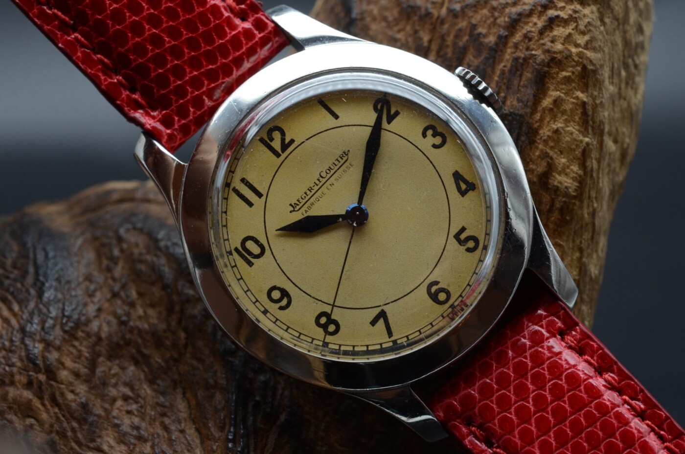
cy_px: 227
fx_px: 1709
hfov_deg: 22.7
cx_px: 342
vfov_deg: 15.1
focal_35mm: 90
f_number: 11
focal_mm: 60
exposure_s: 1/30
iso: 500
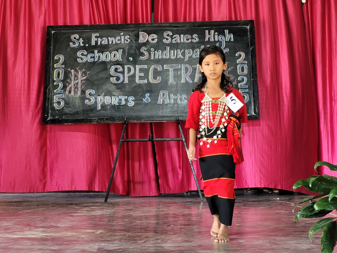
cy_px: 126
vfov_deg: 19.4
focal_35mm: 76
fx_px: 740
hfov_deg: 25.7
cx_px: 168
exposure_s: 1/50
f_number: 2.4
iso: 80
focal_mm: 7.12
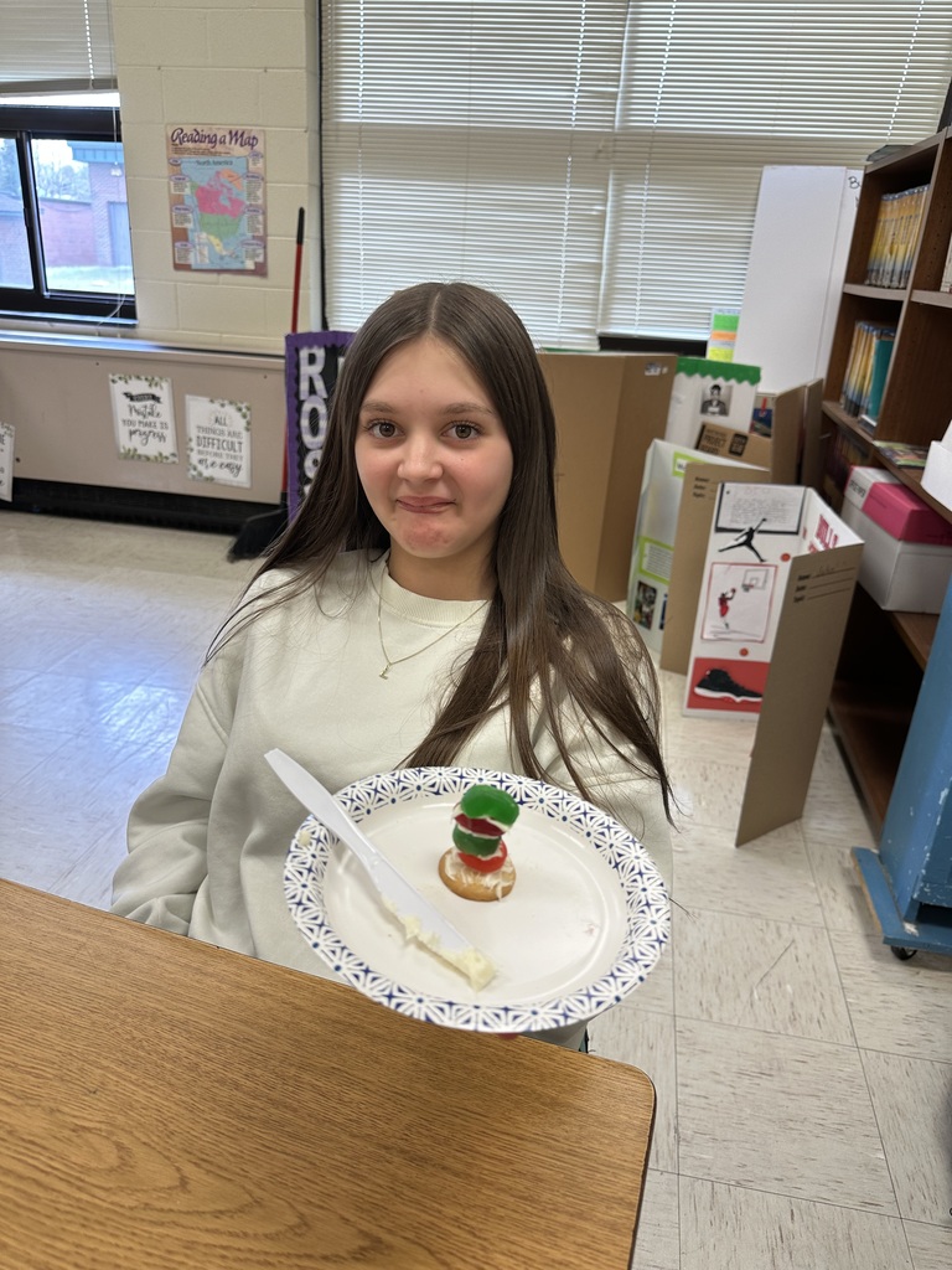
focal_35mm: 24
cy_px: 635
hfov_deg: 56.8
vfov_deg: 71.6
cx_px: 476
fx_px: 880
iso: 80
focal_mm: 6.86
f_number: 1.78
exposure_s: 1/120
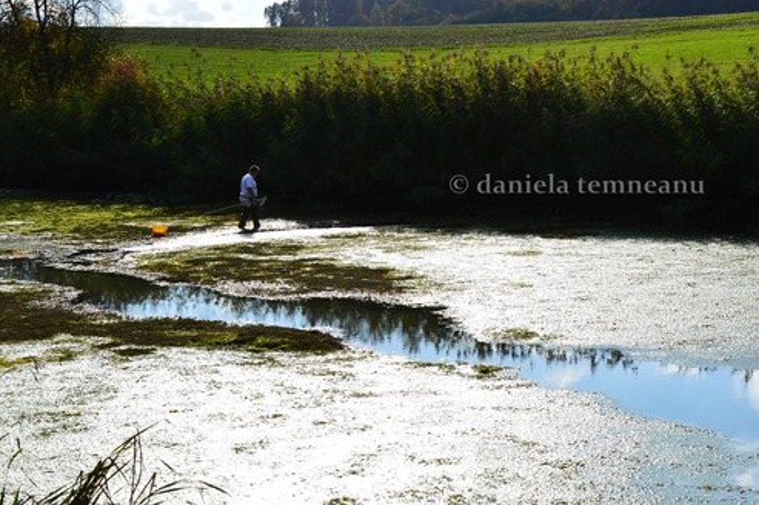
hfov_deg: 26.7
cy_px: 252
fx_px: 1601
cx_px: 376
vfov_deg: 17.9
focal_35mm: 76
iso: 280
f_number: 11
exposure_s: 1/500
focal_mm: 50
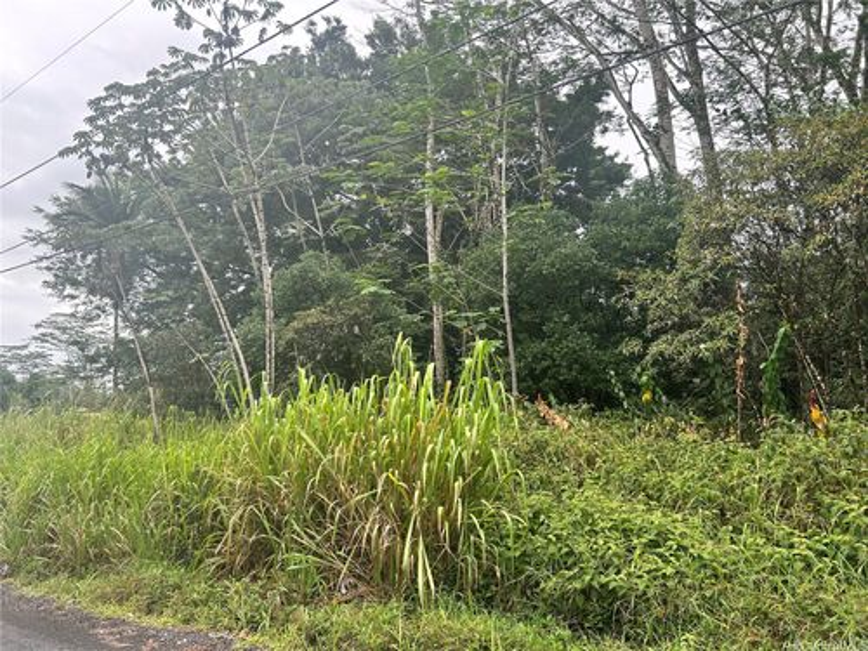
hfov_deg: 67.3
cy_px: 326
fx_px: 652
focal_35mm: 26
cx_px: 434
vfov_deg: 53.1
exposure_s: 1/628
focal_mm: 5.7
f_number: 1.5
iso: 50
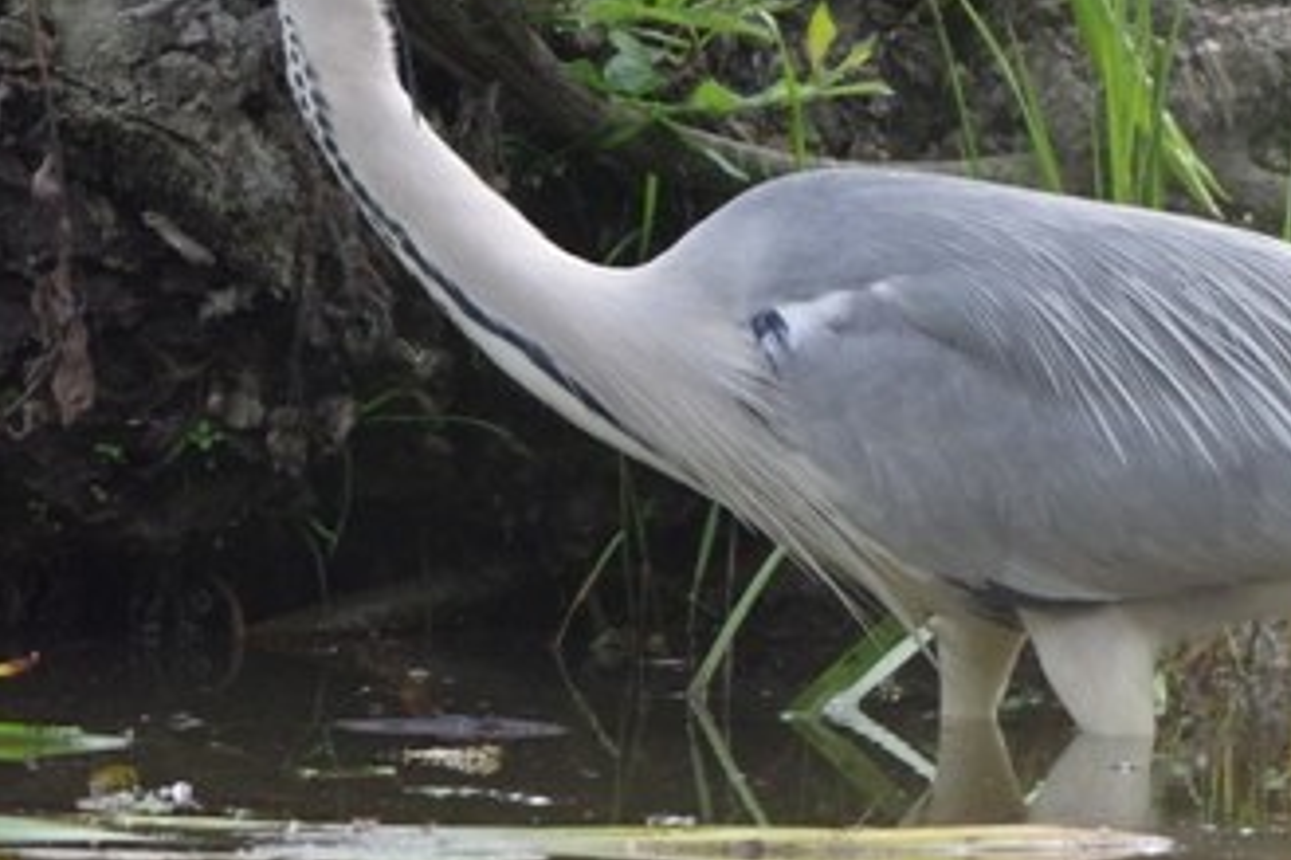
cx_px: 589
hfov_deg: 1.2
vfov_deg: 0.8
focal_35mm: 1680
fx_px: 60214
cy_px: 230
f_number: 5.6
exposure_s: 1/1500
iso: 1600
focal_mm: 360
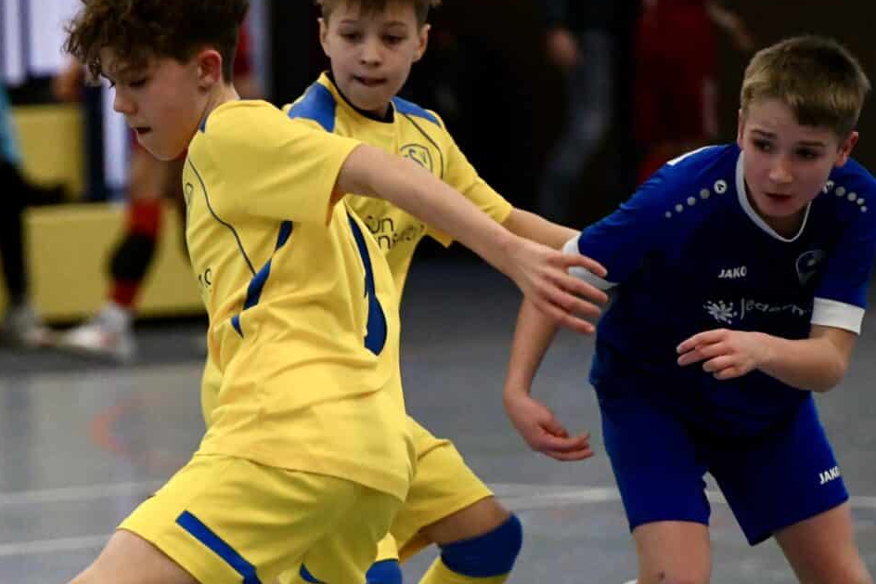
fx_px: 7128
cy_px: 461
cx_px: 146
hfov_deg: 7.0
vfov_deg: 4.7
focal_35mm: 293
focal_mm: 135
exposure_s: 1/1250
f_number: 2.8
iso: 5000
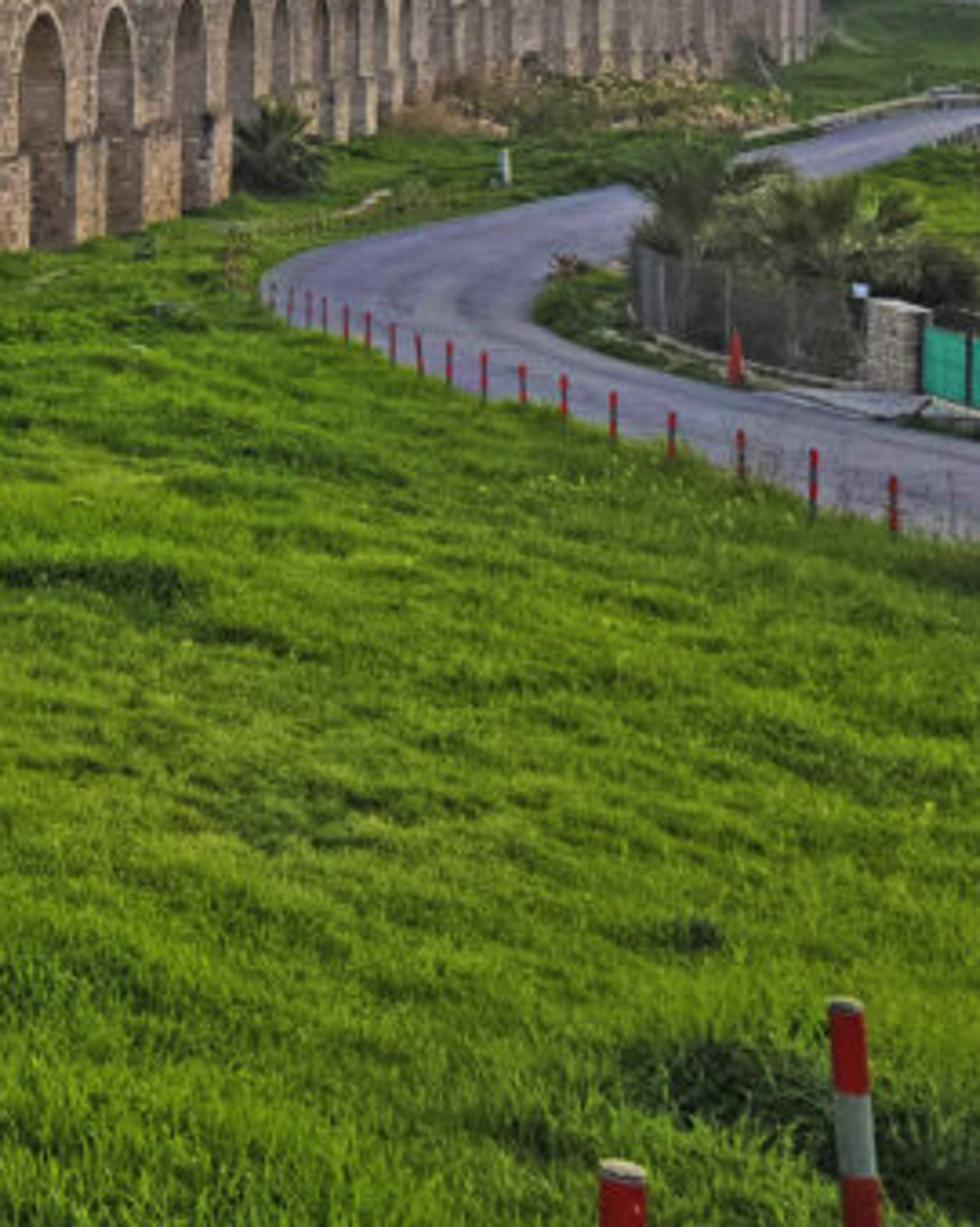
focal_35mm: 68
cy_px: 7
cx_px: -613
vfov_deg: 26.5
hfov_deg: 18.9
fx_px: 2468
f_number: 1.7
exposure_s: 1/180
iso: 160
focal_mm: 6.3
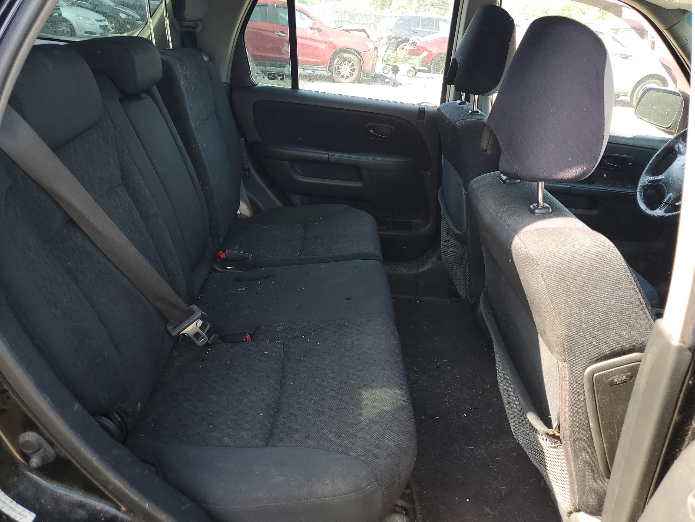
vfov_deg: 53.1
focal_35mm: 26
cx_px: 348
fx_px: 522
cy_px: 261
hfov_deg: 67.3
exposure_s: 1/125
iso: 50
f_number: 1.5
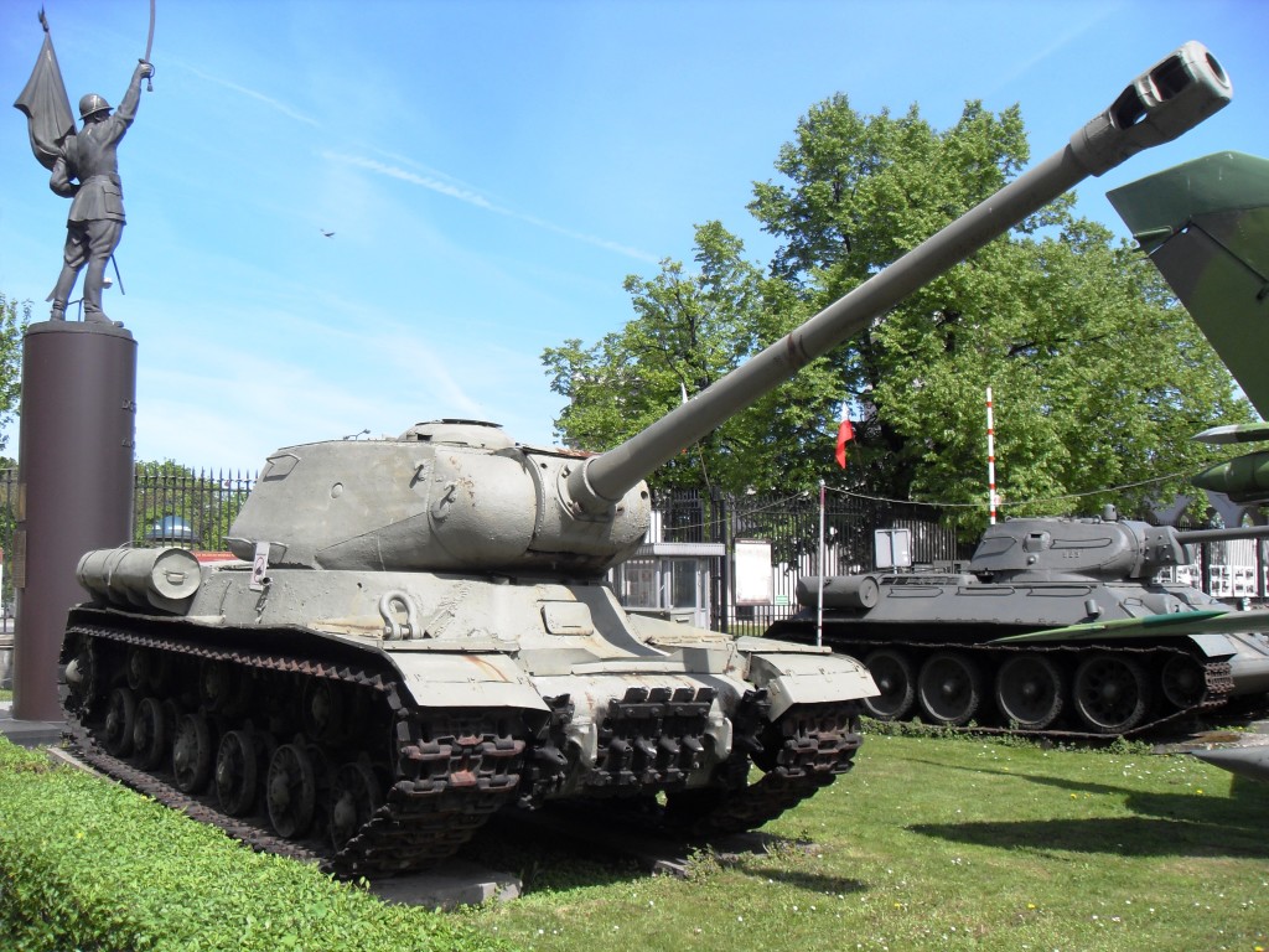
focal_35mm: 34
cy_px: 476
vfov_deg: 41.8
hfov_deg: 54.0
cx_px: 634
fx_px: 1246
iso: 80
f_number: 7
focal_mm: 6.3
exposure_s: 1/180
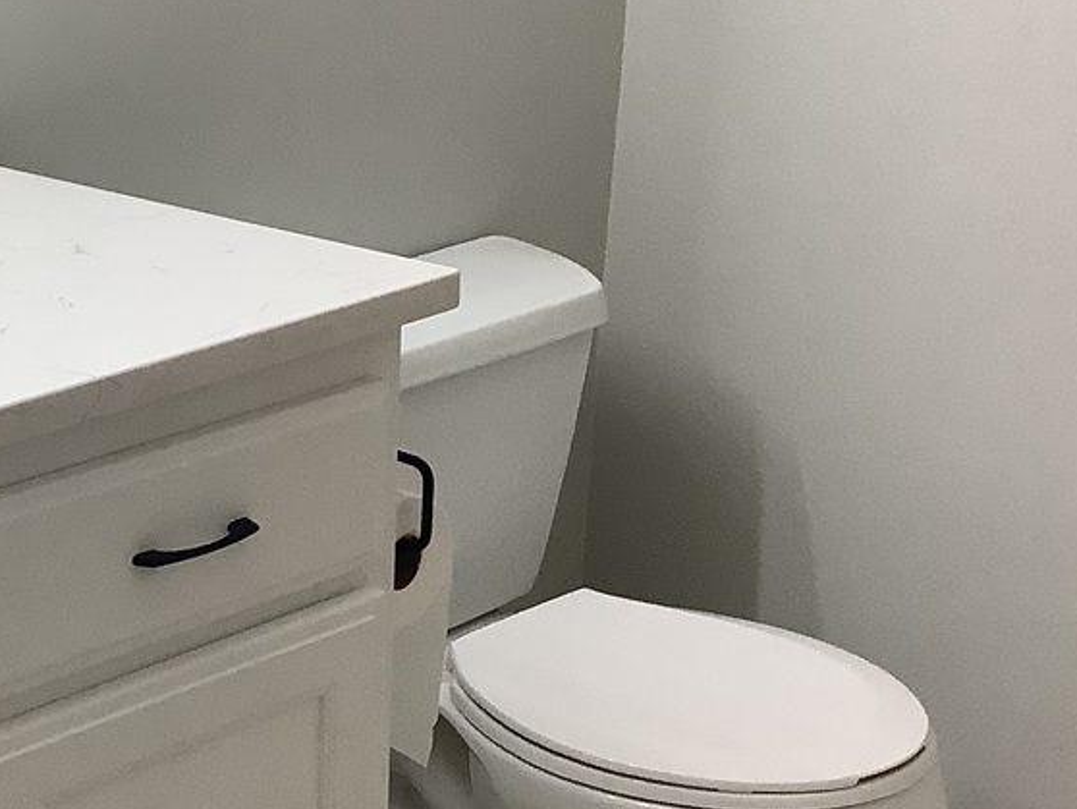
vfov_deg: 18.4
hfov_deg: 22.7
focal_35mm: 80
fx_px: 2490
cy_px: 585
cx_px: -176
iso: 80
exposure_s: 1/120
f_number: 2.4
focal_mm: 3.3
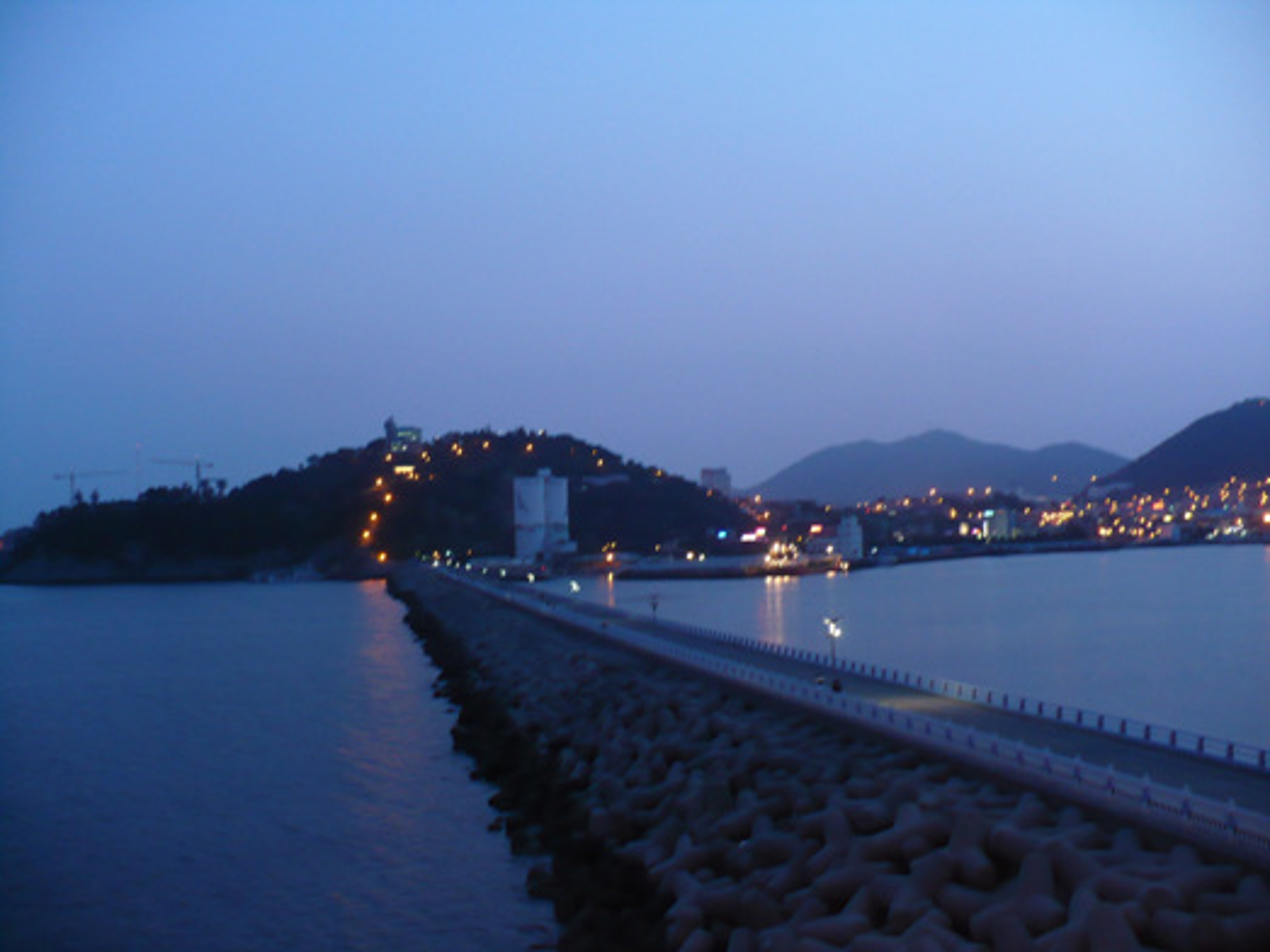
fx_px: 1357
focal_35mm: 37
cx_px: 635
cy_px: 476
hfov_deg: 50.1
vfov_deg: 38.7
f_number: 2.8
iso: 200
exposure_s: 1/2
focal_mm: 6.1
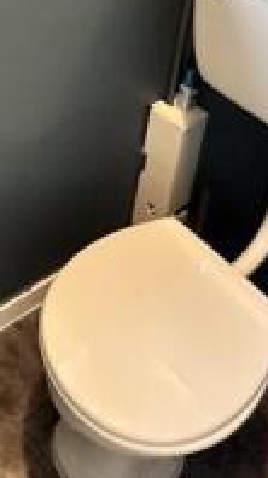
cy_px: -45
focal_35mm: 45
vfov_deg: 38.0
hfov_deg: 24.6
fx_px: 570
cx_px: -30
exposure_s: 1/50
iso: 320
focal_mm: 2.22
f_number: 2.2
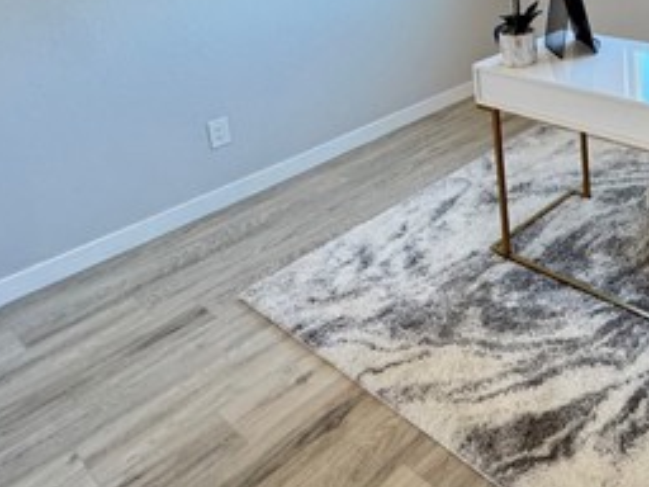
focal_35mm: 35
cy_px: -41
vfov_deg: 35.2
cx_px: 634
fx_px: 656
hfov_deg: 45.3
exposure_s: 1/60
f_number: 2.2
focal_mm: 2.22
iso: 250
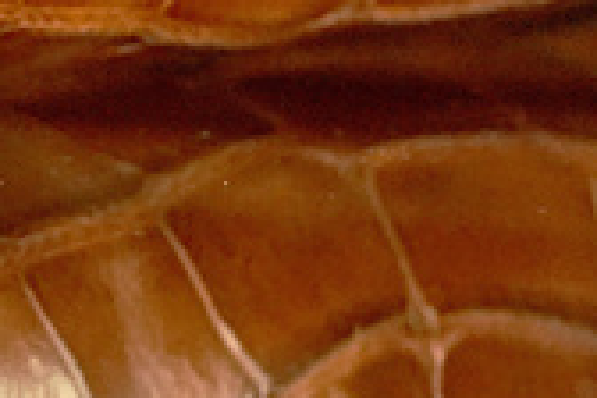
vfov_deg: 2.7
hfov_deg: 4.0
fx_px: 8573
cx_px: -316
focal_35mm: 517
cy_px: -247
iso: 8000
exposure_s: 1/3200
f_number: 3.2
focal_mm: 85
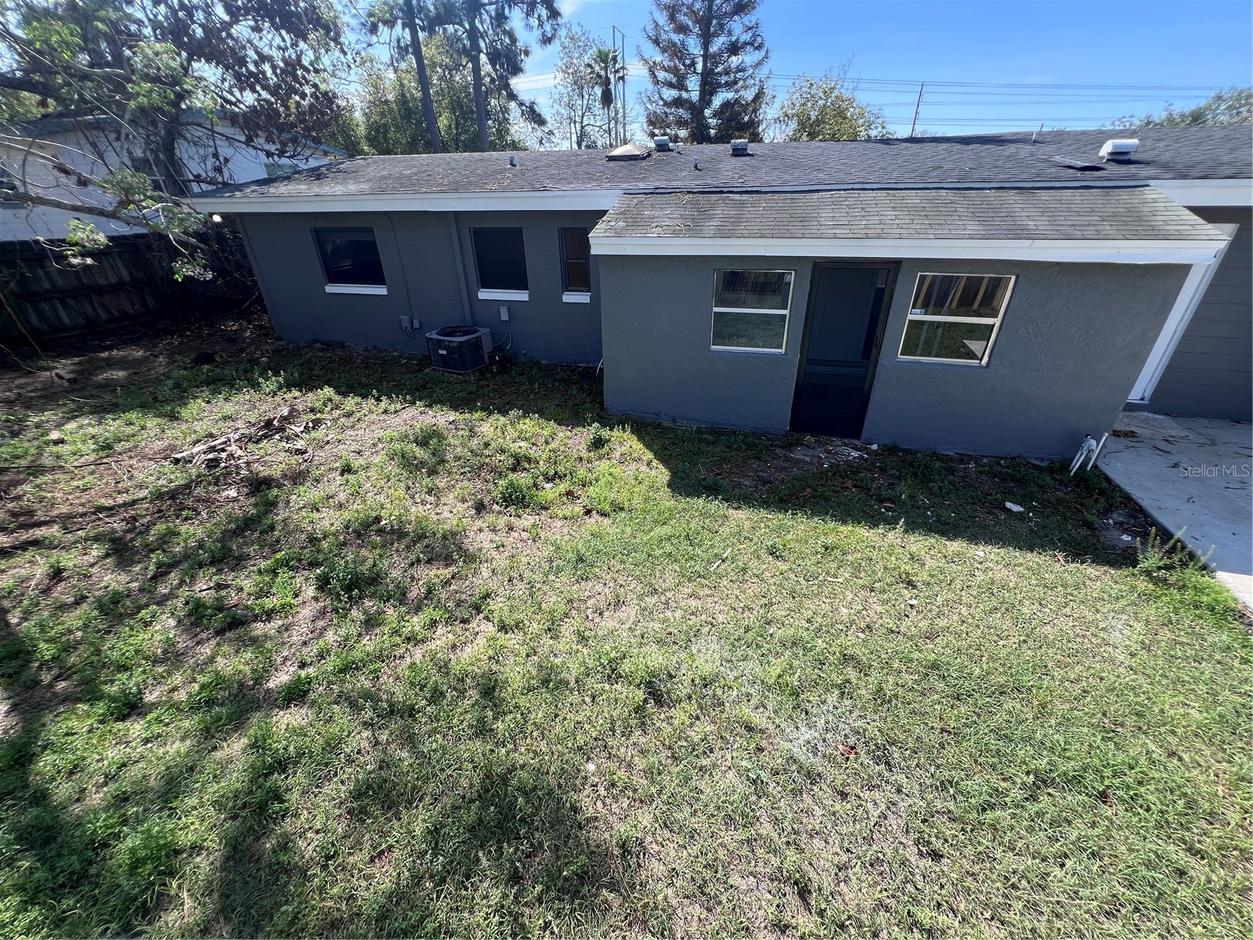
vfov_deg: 89.9
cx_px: 626
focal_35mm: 13
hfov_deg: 106.2
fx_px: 471
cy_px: 470
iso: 32
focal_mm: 1.57
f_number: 1.8
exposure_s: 1/558
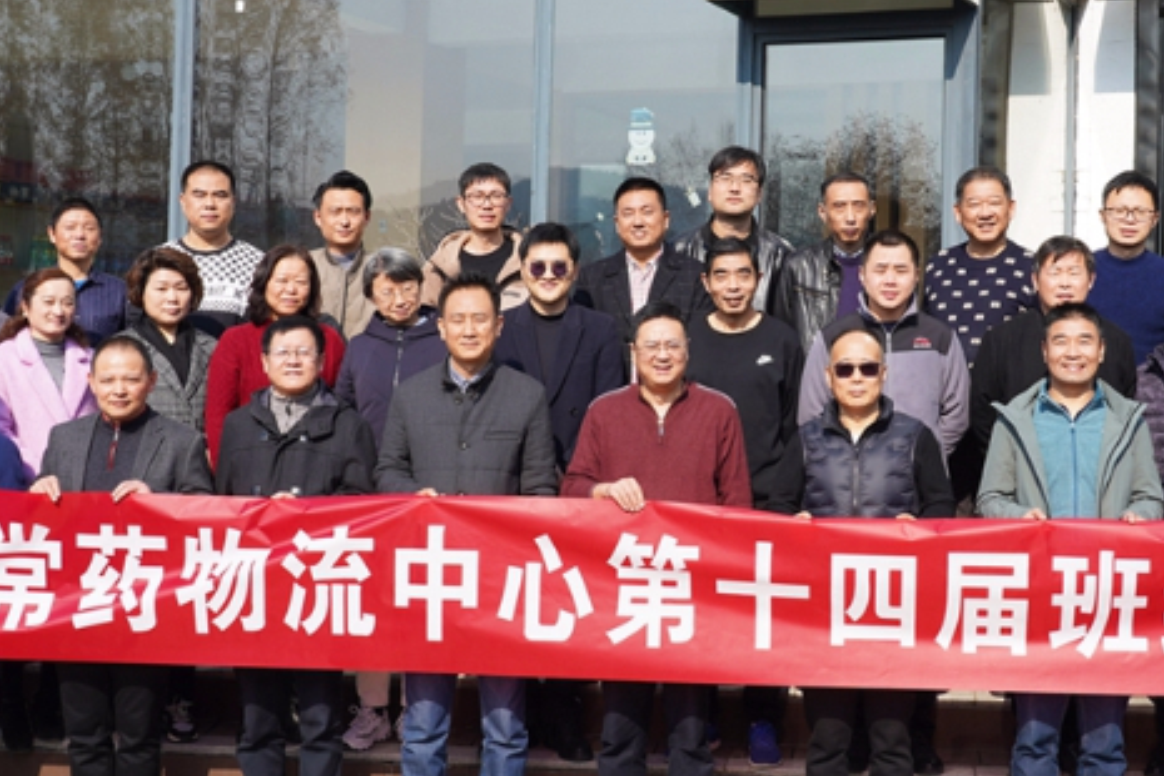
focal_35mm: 55
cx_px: 653
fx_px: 1778
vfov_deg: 24.6
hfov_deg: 36.2
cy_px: 360
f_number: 11
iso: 100
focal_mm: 32
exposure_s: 1/100
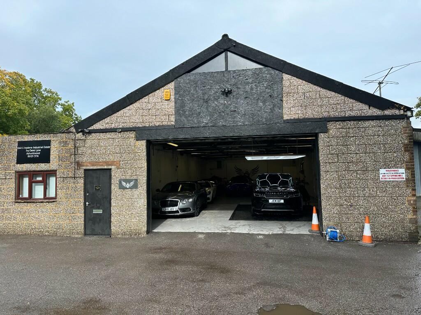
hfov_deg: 71.6
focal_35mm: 24
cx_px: 210
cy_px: 158
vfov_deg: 56.8
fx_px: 292
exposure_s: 1/1495
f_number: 1.78
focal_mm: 6.86
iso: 80
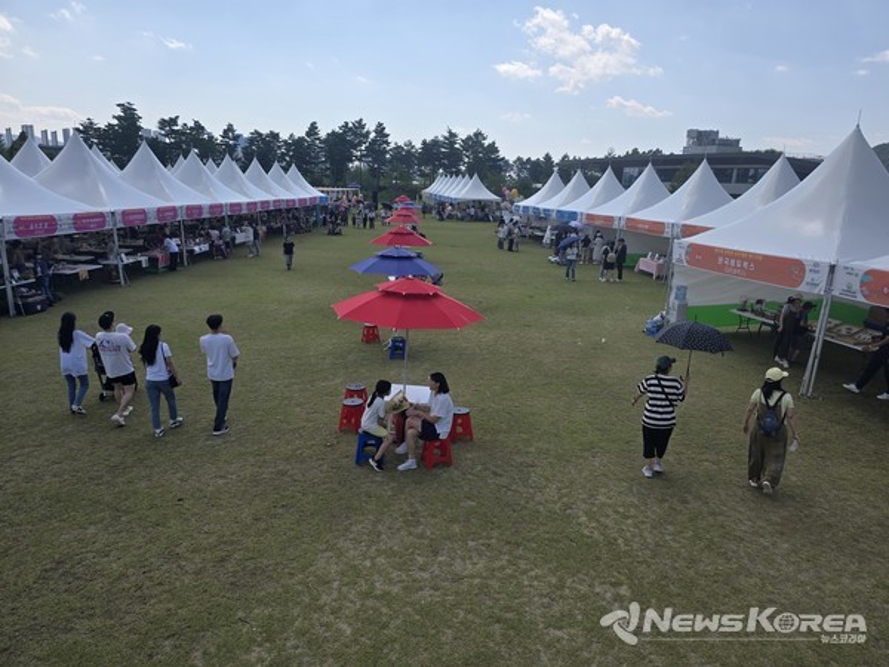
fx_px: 591
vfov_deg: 58.9
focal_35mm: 23
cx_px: 444
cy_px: 334
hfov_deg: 73.9
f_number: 1.7
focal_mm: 6.3
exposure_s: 1/765
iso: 12
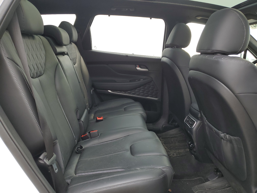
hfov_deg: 67.3
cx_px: 128
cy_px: 96
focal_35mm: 26
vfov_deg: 53.1
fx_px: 193
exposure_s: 1/278
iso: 50
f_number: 1.5
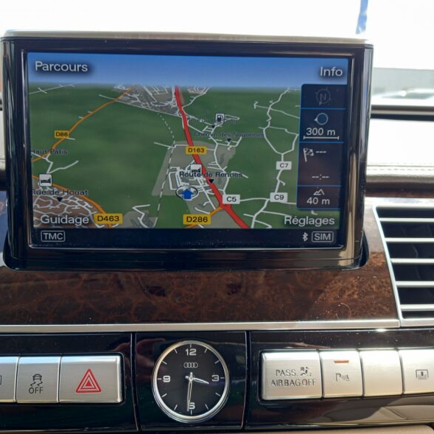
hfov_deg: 53.9
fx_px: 426
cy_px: 218
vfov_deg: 54.0
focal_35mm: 30
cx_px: 189
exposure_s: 1/100
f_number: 2
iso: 50
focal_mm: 4.6
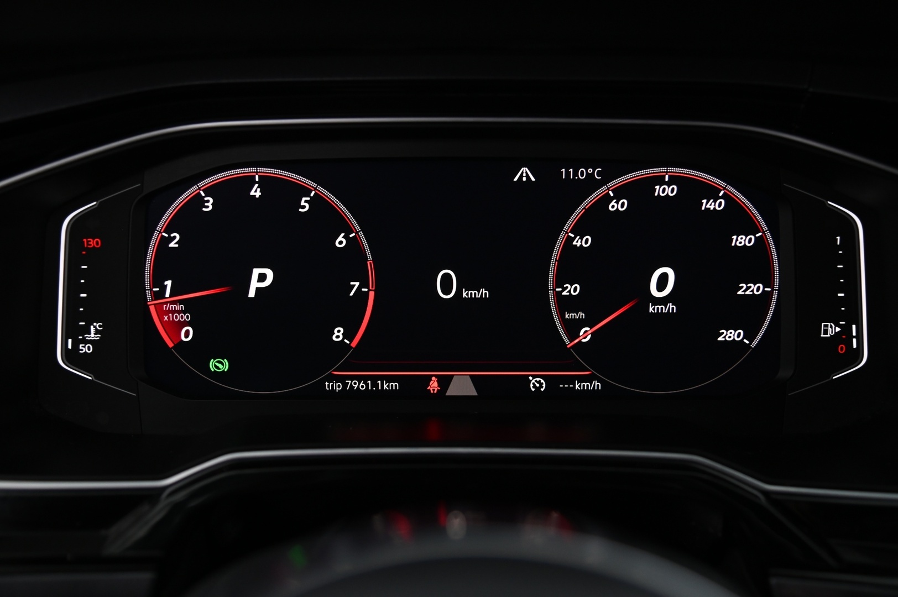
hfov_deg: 42.8
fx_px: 1146
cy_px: 298
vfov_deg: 29.2
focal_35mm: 46
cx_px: 449
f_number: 4
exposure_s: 1/30
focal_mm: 46
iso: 2000
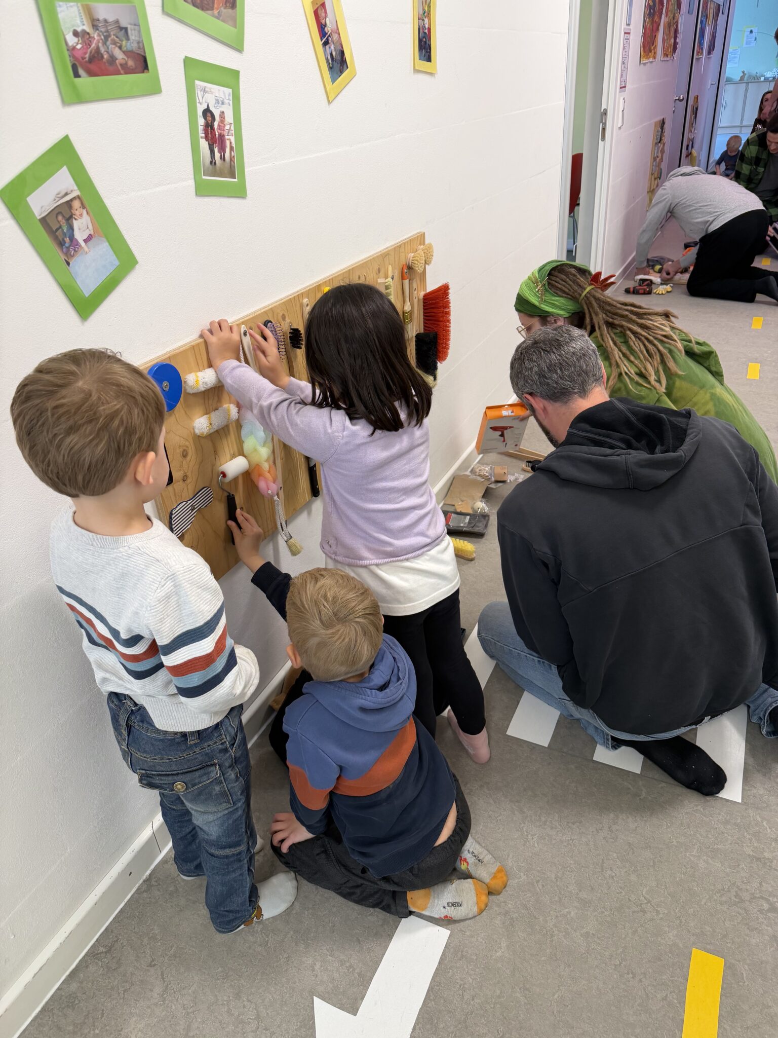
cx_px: 389
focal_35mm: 24
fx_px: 719
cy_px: 519
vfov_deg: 71.6
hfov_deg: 56.8
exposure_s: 1/121
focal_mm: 6.76
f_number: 1.78
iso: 160
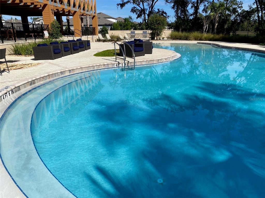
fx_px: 199
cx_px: 132
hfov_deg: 67.3
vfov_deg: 53.1
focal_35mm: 26
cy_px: 99
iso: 32
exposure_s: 1/4115
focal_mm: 4.25
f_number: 1.8
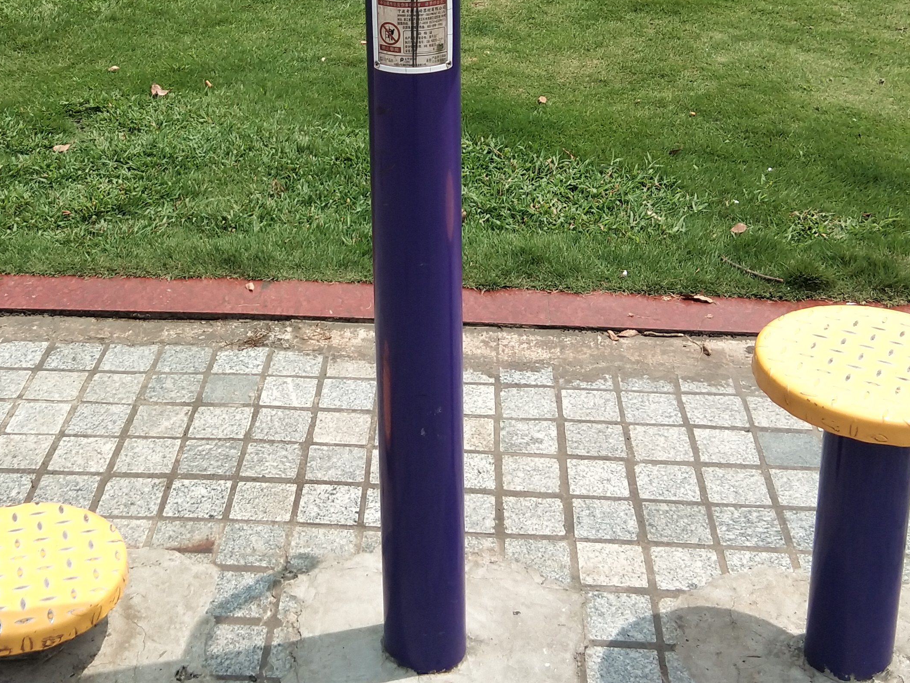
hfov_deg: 31.6
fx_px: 1604
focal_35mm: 61
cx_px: 355
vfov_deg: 23.6
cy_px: 107
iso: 50
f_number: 2.2
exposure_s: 1/918
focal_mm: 3.69
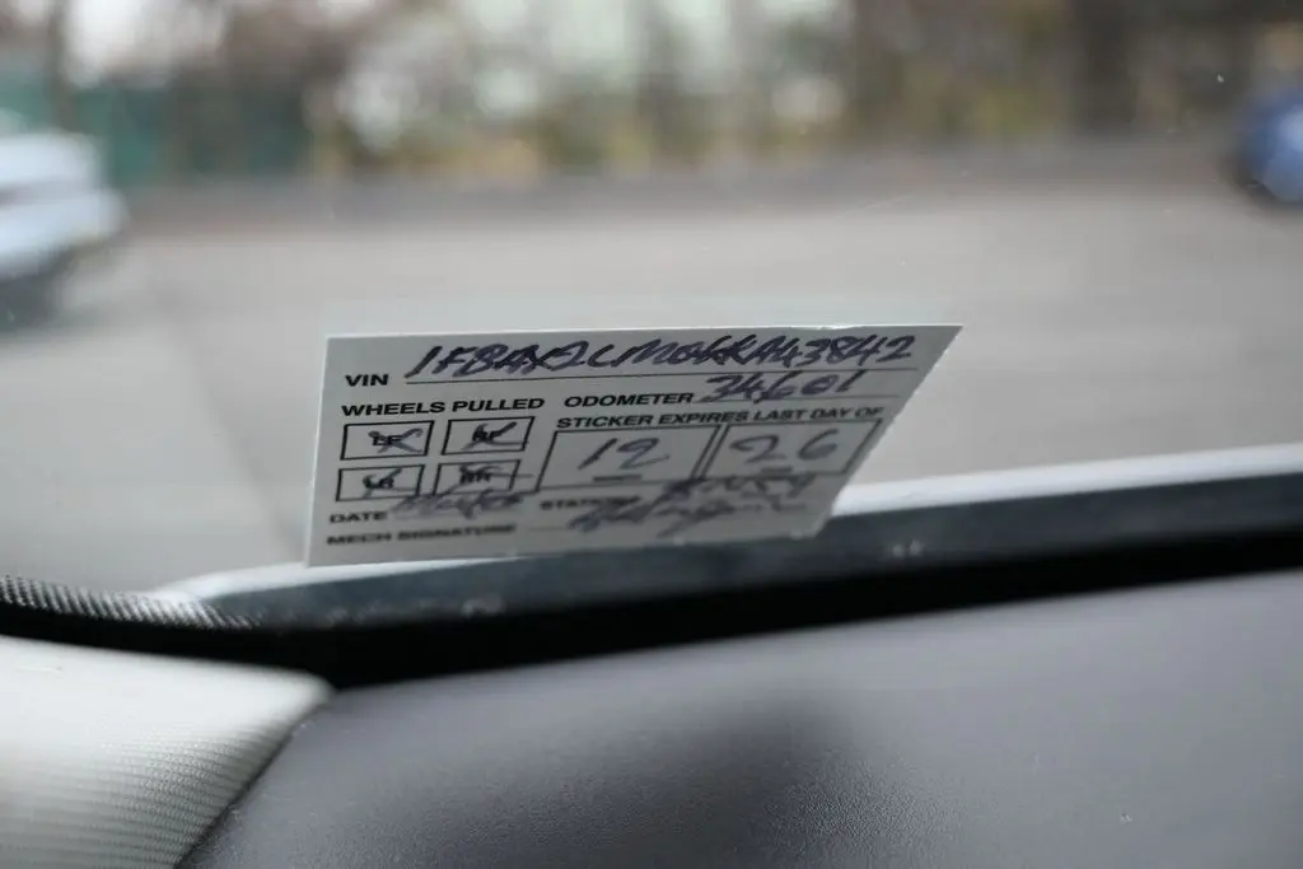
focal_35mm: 38
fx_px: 1357
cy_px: 434
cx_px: 652
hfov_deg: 51.3
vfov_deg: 35.5
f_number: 4.2
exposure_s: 1/125
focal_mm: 25
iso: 560
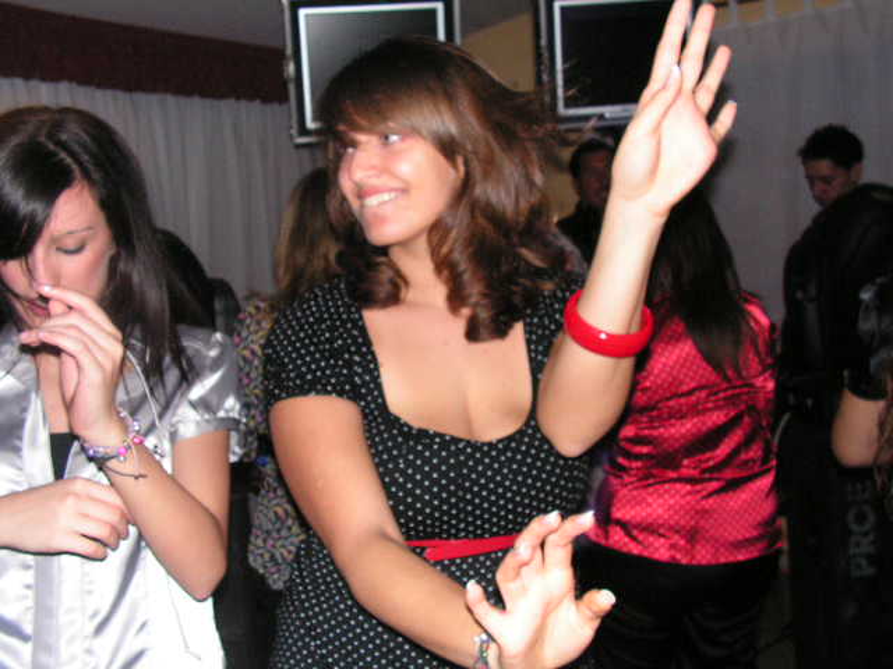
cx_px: 446
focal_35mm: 44
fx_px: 1135
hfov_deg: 42.9
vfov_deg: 32.9
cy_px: 334
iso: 200
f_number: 3.2
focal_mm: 7.4
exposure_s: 1/40
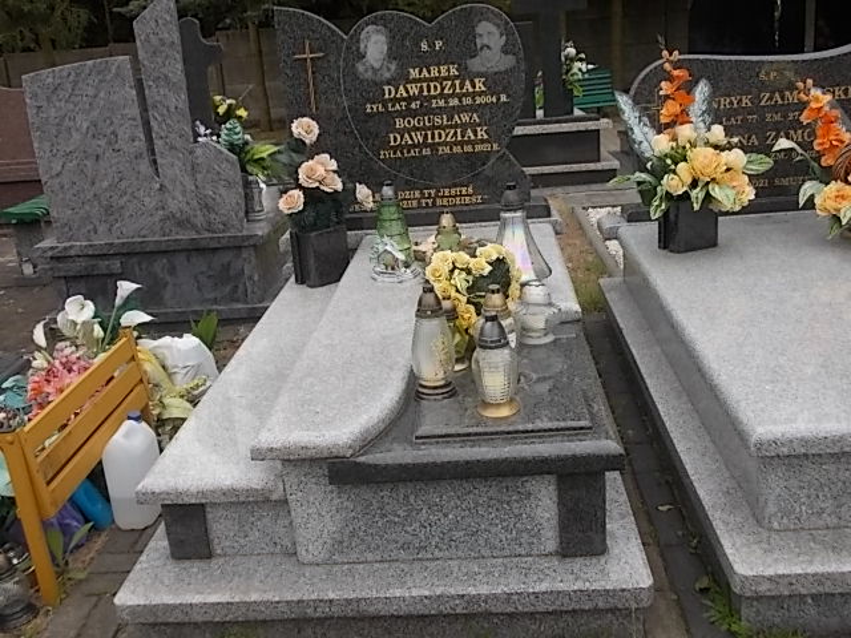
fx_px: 934
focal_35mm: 38
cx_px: 426
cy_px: 319
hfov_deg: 49.0
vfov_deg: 37.7
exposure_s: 1/320
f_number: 3.1
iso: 80
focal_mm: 5.3
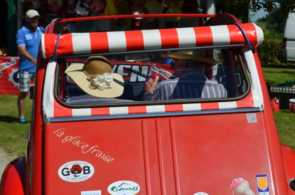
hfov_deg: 23.1
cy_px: 114
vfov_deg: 15.5
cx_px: 183
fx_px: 720
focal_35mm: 88
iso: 100
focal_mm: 46
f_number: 10
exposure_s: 1/400
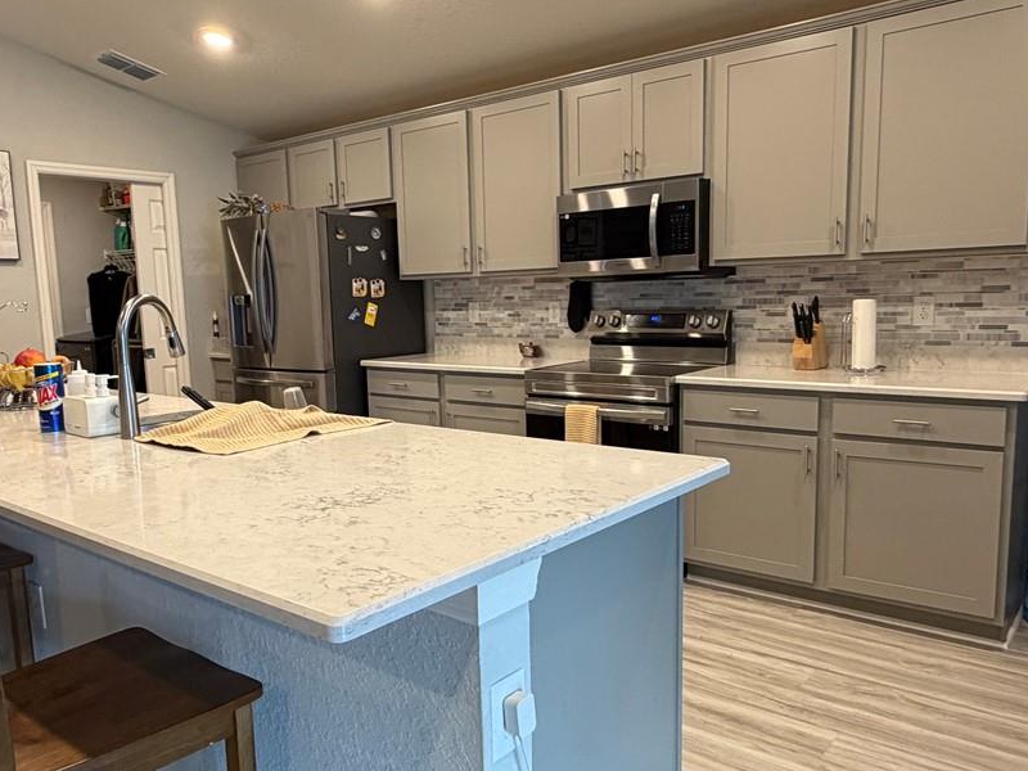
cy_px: 412
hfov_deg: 63.4
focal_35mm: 28
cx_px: 496
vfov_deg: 49.7
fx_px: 832
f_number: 2.2
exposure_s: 1/60
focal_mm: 2.22
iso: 250
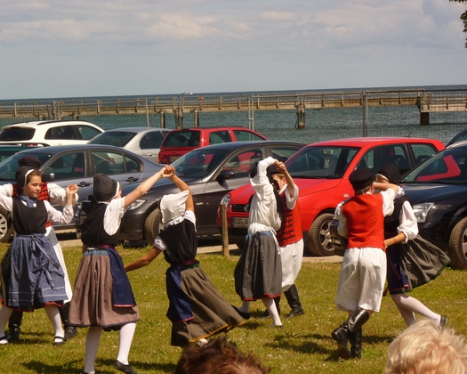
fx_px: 2267
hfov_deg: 11.8
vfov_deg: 9.4
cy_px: 192
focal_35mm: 164
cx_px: 201
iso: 80
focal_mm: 24.1
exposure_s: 1/500
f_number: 5.6
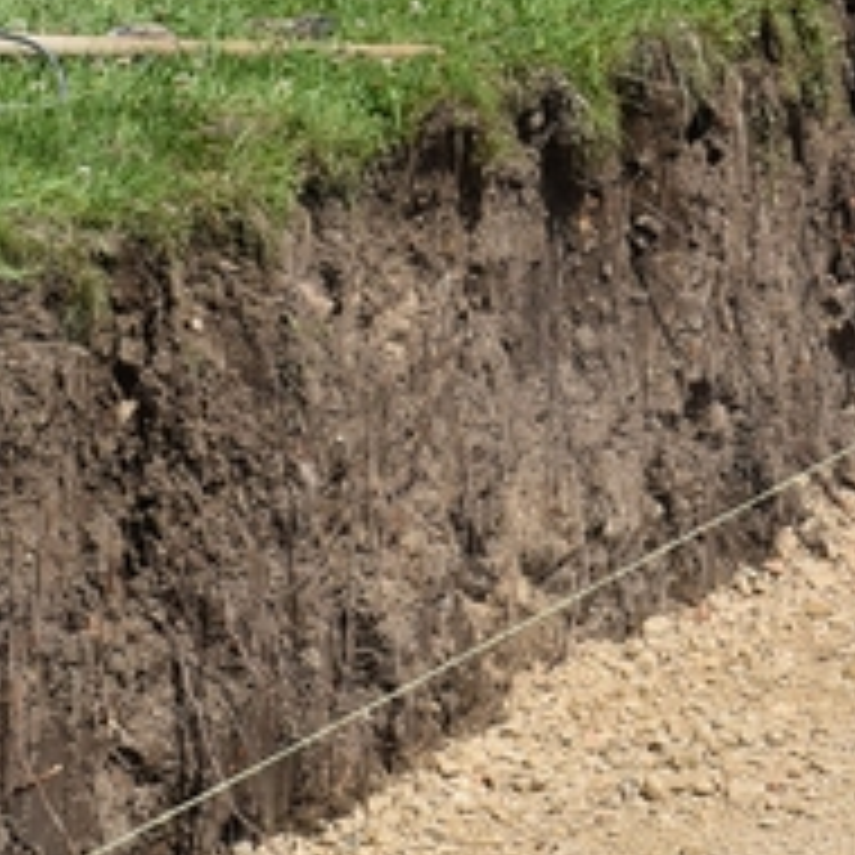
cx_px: 1418
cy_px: 158
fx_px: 6427
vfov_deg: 7.6
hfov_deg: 7.4
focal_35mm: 230
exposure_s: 1/400
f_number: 10
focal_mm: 38
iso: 200
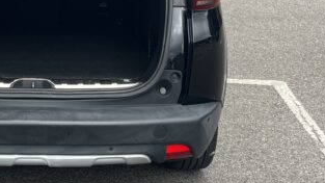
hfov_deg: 28.7
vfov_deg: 16.0
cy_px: -45
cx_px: 62
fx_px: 620
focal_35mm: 72
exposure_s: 1/577
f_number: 1.6
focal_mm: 5.1
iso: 50
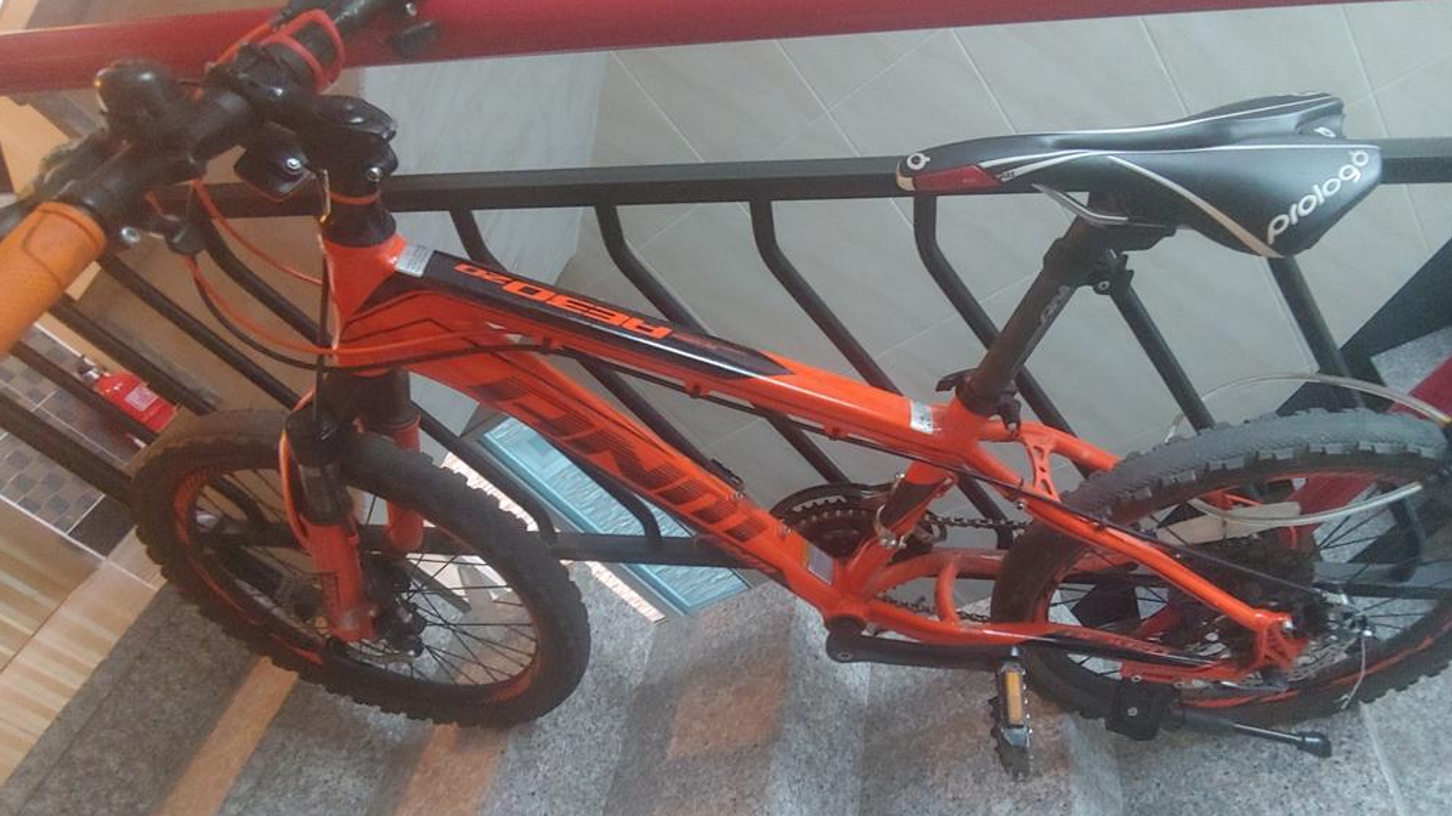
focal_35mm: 22
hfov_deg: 81.2
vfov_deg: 51.2
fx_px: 847
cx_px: 759
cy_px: 478
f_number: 1.9
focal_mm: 2.18
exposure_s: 1/15
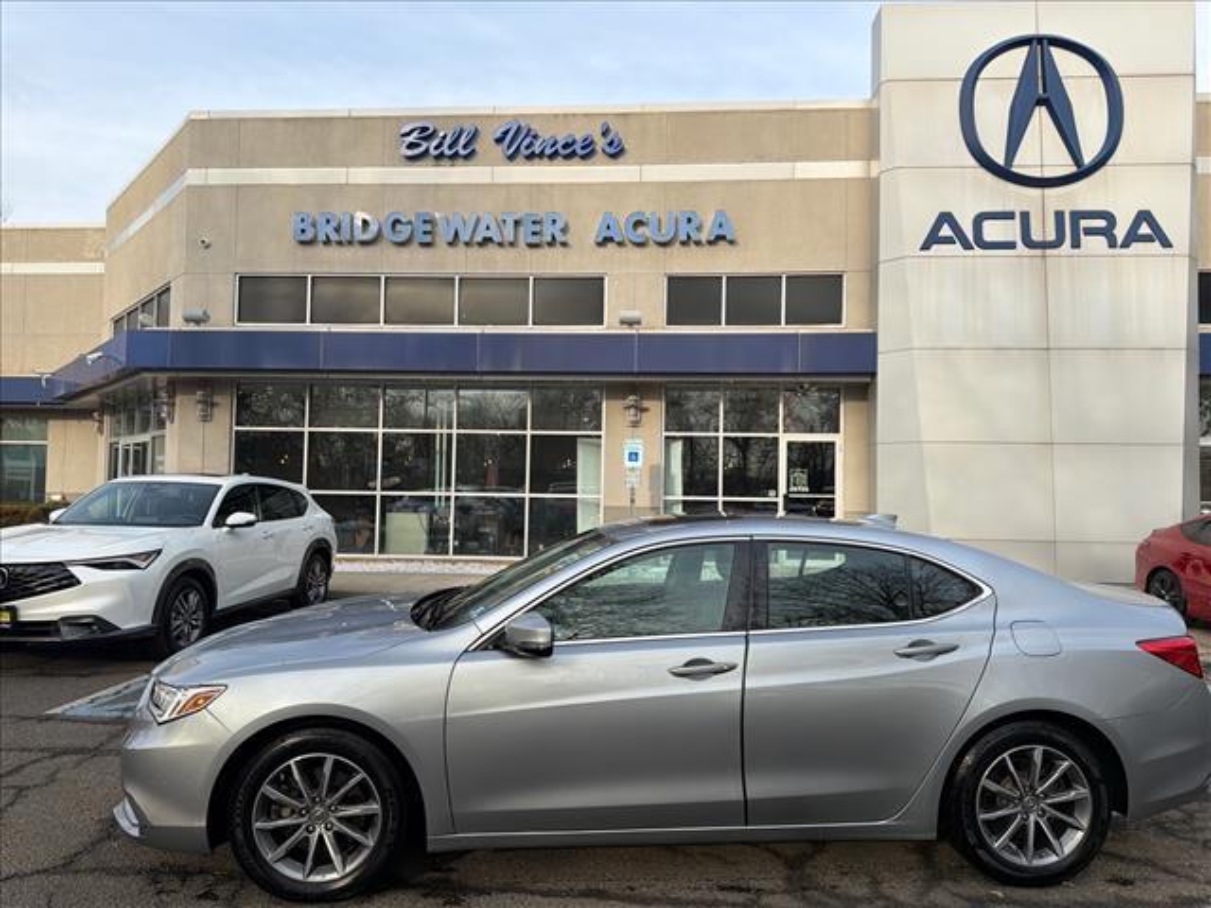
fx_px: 840
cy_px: 454
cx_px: 606
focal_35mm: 24
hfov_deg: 71.6
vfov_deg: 56.8
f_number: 1.78
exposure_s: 1/2169
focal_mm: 6.76
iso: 80
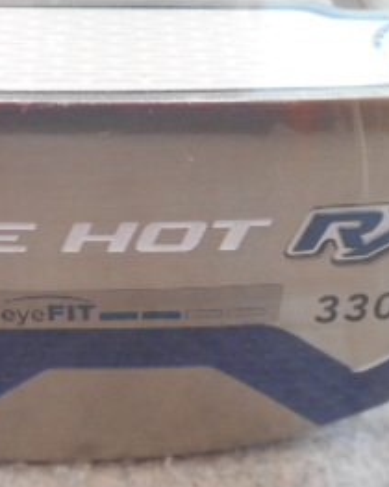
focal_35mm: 69
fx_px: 994
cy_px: 250
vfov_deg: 27.5
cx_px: 102
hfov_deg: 22.0
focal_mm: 5.2
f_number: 4
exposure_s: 1/30
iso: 140
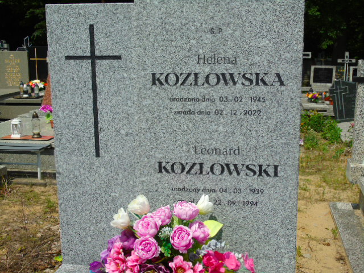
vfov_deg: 31.5
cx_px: 182
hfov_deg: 41.2
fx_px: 484
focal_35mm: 46
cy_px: 136
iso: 80
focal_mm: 8.2
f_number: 4.1
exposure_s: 1/1250
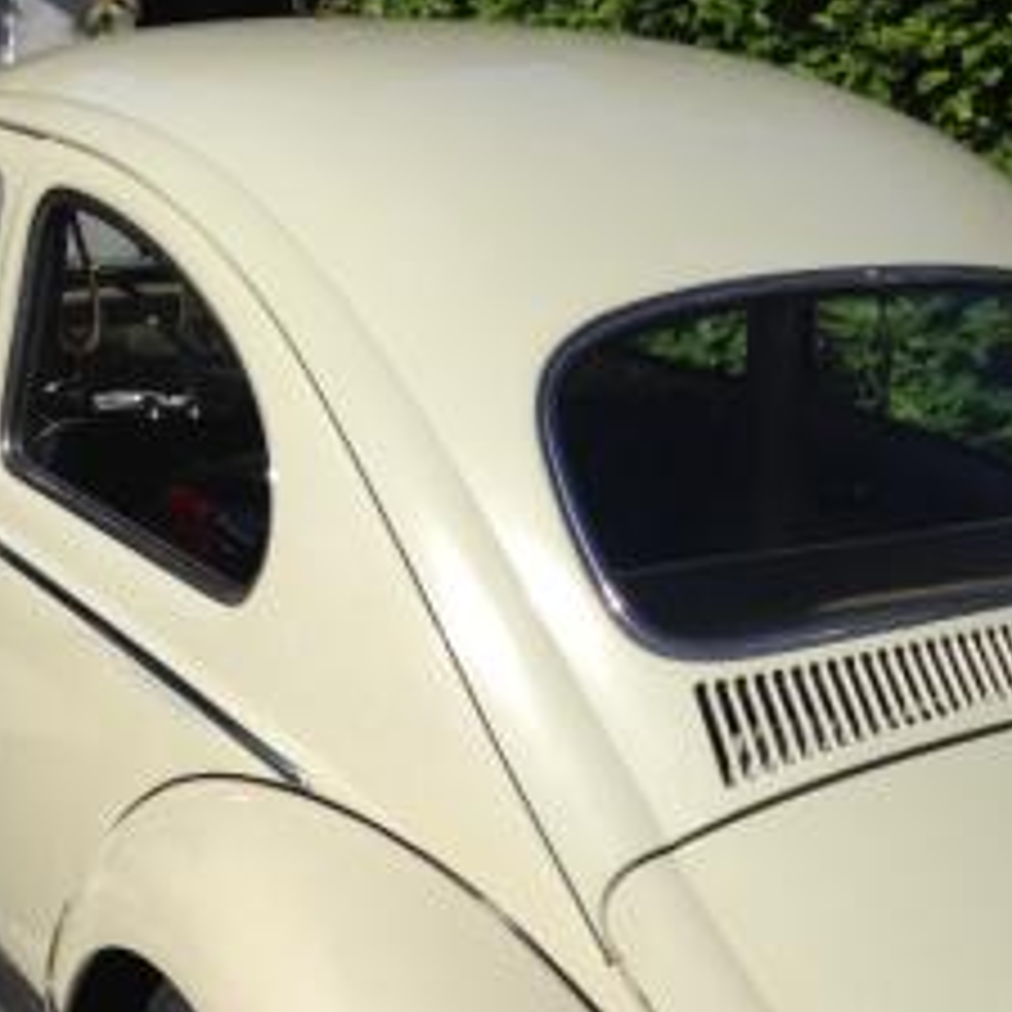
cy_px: 873
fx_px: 1918
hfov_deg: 29.4
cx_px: 351
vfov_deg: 28.6
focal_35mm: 58
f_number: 2.4
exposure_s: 1/2710
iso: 50
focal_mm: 4.12
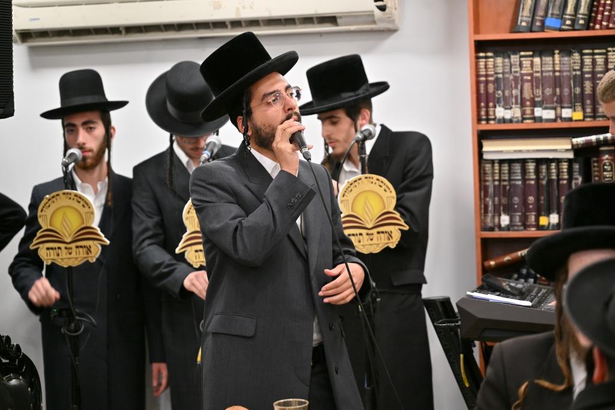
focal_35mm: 120
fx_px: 2050
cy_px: 205
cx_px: 308
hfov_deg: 17.1
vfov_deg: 11.4
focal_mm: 120
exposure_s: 1/160
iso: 400
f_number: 4
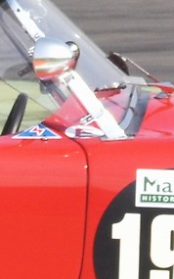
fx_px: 29332
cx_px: 48
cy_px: 8
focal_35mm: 3864
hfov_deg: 0.3
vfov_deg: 0.5
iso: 200
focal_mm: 300
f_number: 11
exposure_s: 1/400
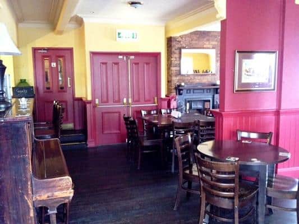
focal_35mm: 35
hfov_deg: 52.6
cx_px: 150
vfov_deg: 40.7
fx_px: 302
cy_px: 112
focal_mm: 4.28
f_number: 2.4
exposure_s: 1/20
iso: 500
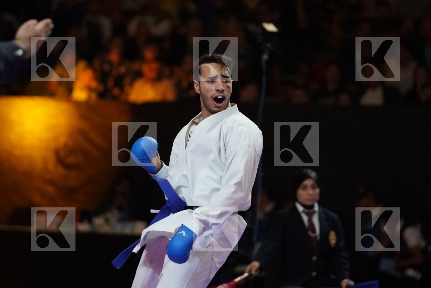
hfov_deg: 9.4
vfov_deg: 6.2
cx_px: 216
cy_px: 144
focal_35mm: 220
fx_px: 2634
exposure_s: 1/1000
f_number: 2.8
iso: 5000
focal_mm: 147
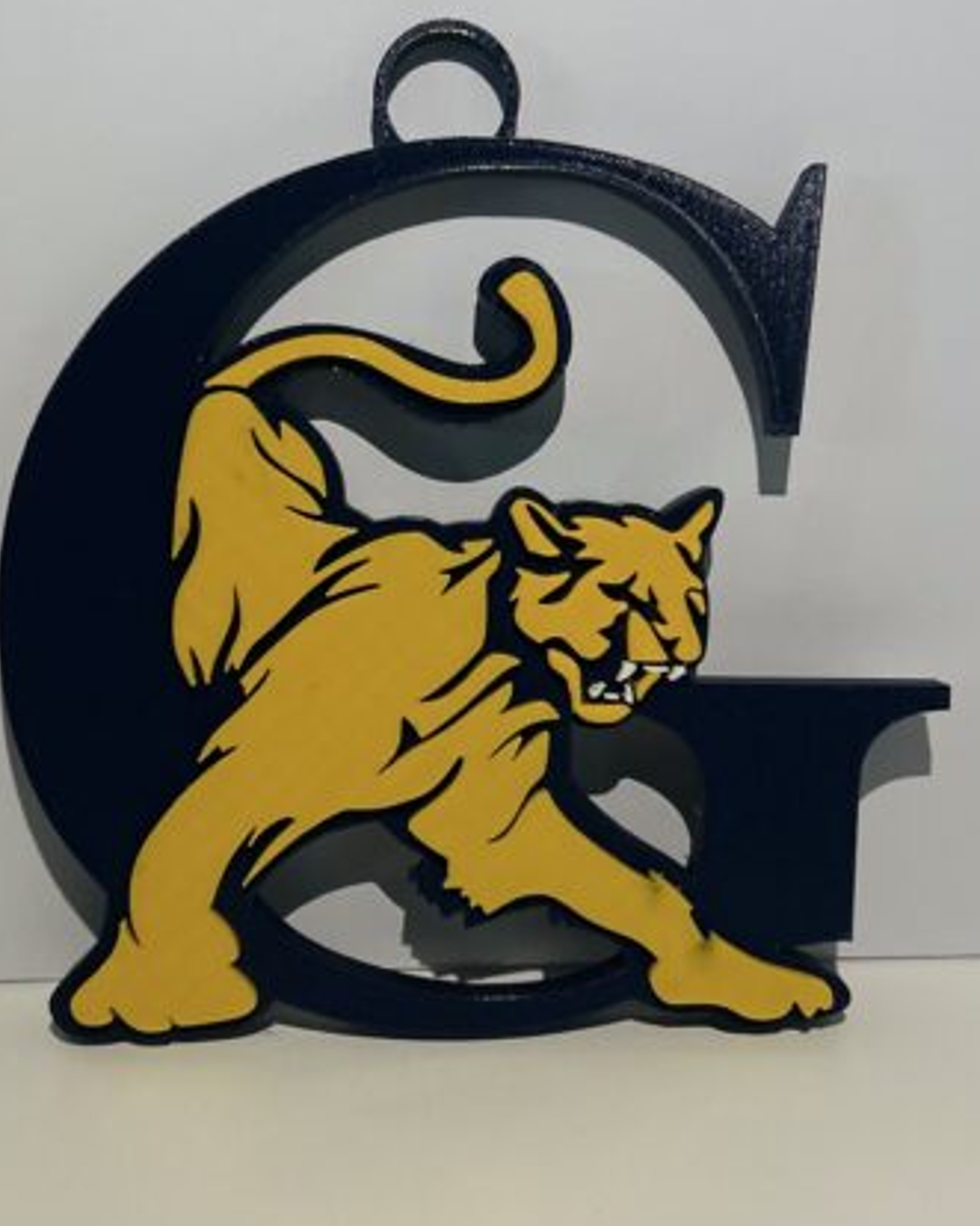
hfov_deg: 30.8
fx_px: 1777
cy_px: 646
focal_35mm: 49
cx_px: 432
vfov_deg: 38.0
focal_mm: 5.7
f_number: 1.5
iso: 500
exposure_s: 1/54
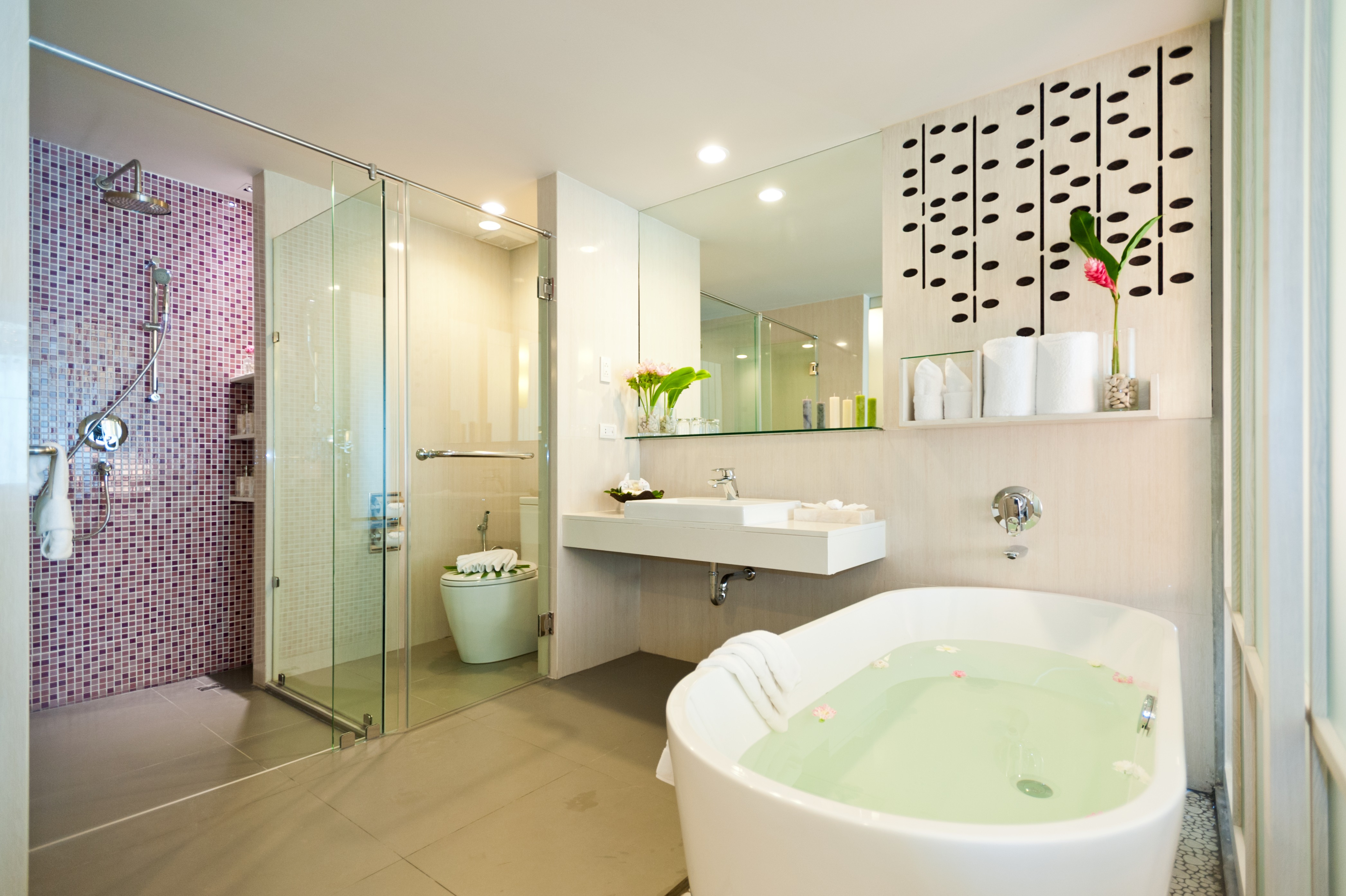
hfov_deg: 93.3
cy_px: 448
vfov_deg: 70.4
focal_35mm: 17
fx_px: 635
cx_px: 673
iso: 400
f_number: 2.8
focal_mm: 17
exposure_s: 1/50
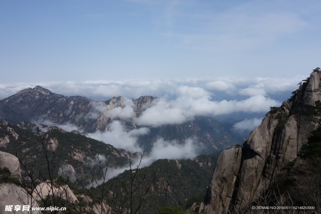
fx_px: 250
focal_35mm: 28
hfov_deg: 65.5
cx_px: 160
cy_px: 107
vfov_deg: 46.4
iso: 800
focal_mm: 10.4
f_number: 11
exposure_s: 1/1600
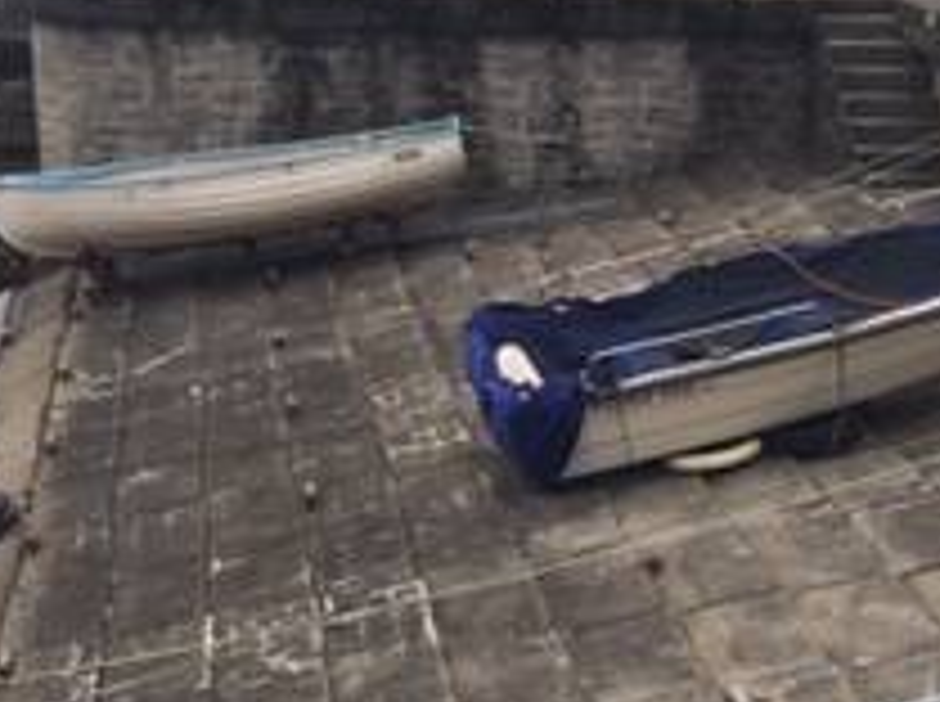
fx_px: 2413
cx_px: 616
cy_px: 873
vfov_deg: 15.8
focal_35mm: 89
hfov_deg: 22.0
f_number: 2.2
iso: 32
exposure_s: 1/233
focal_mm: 4.15
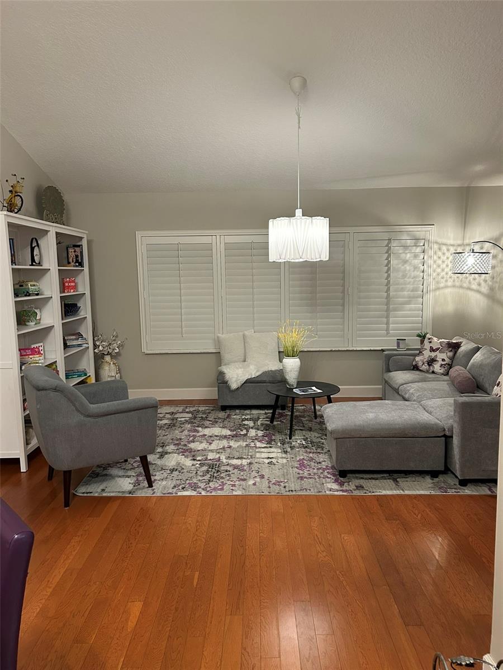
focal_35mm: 26
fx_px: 504
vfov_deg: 67.3
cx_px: 252
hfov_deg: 53.1
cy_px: 335
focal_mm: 5.7
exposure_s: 1/60
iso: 250
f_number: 1.5
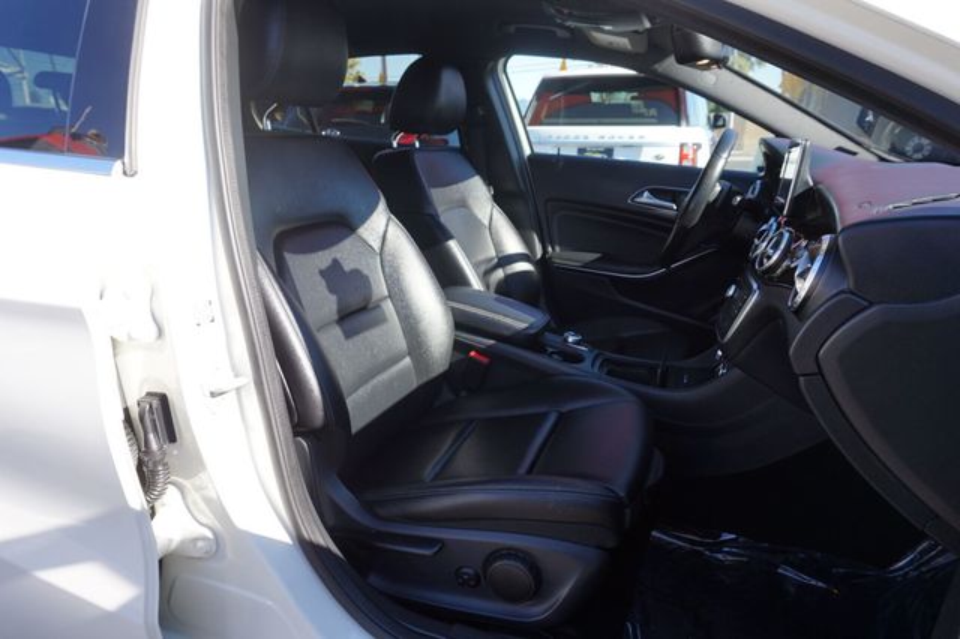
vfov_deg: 53.1
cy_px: 320
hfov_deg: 73.8
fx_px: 640
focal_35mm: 24
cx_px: 480
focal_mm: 16
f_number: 6.3
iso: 100
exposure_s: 1/80
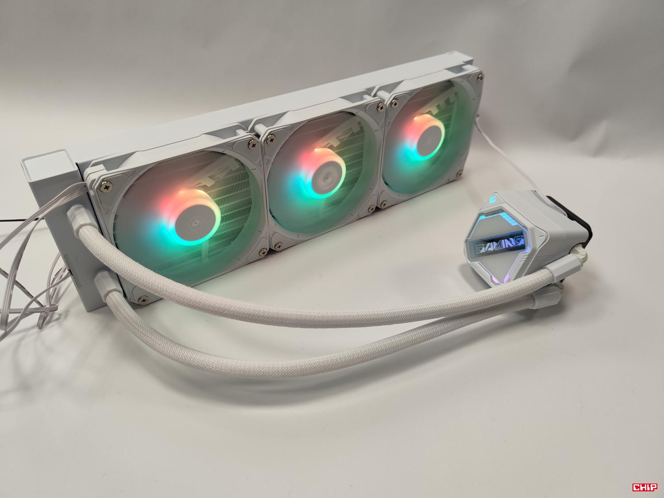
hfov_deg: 69.4
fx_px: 480
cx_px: 332
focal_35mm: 25
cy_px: 249
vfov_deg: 54.9
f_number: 1.85
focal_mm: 6.78
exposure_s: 1/100
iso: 180
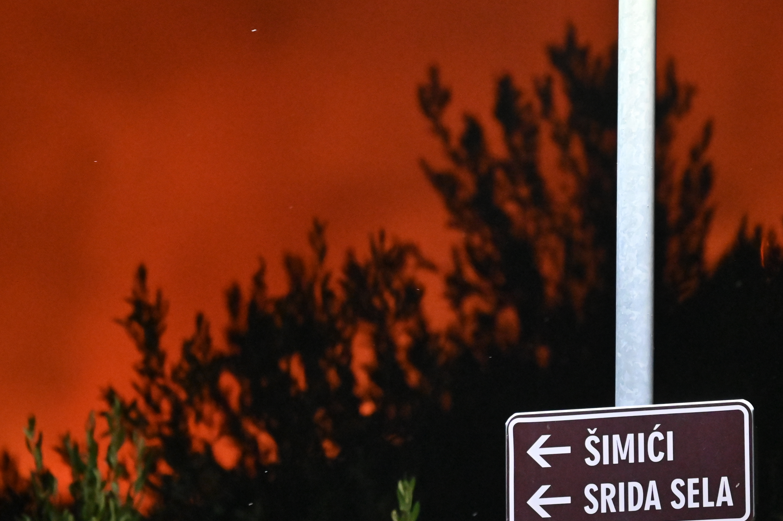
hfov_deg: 6.4
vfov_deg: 4.3
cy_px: 181
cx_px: 267
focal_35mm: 320
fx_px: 6955
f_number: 3.5
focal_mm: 200
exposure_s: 1/250
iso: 8000
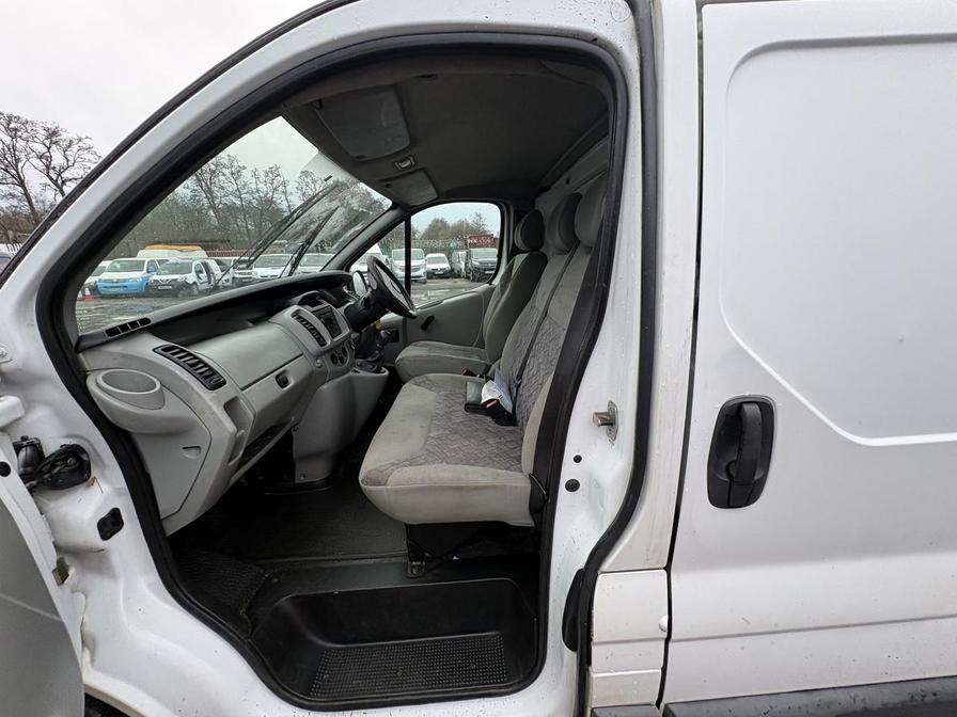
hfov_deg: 102.1
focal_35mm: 14
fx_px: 387
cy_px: 358
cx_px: 478
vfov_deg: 85.7
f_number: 2.2
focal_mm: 2.22
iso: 50
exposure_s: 1/99
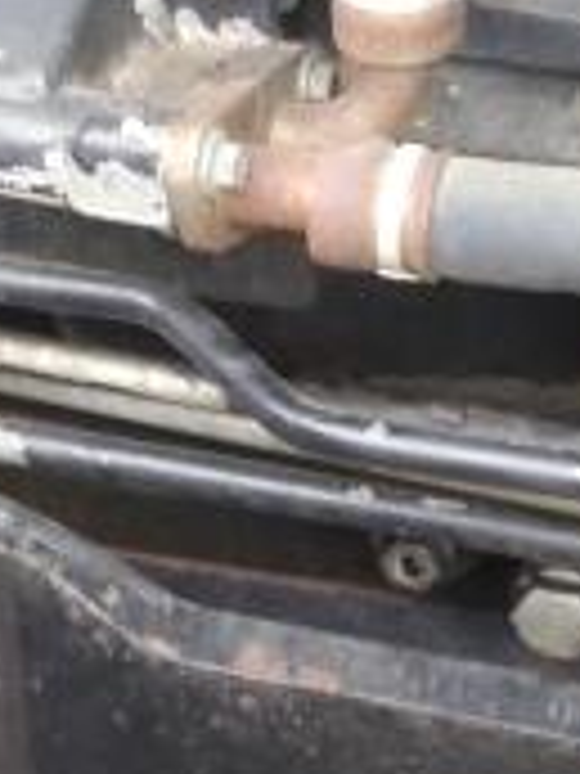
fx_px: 3731
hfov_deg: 8.9
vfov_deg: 11.4
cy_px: -382
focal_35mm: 167
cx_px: 72
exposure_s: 1/60
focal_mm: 14
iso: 640
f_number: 3.5
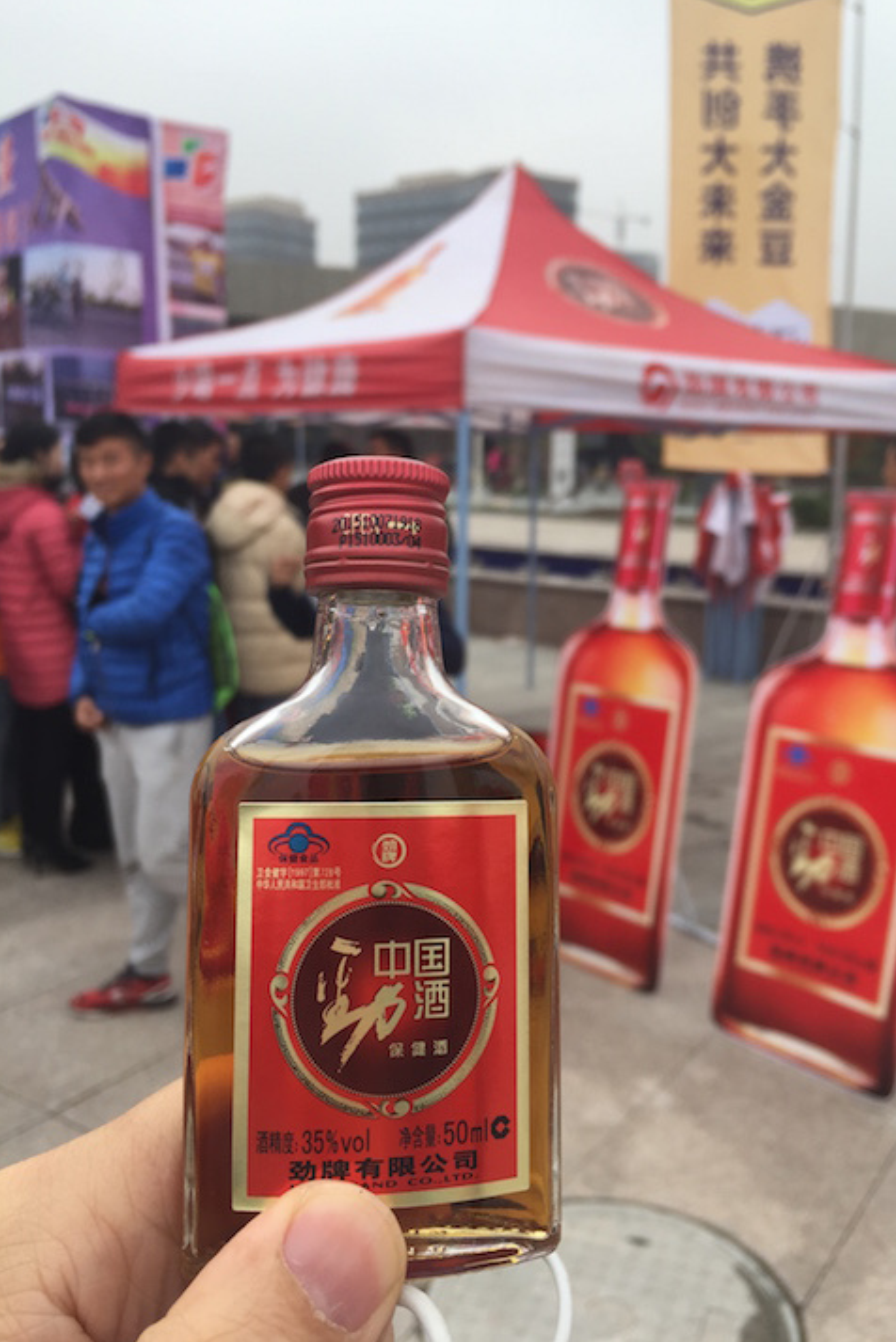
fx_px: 1156
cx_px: 510
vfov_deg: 60.3
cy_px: 669
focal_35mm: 31
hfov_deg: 42.3
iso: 32
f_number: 2.2
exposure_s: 1/719
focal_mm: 4.15
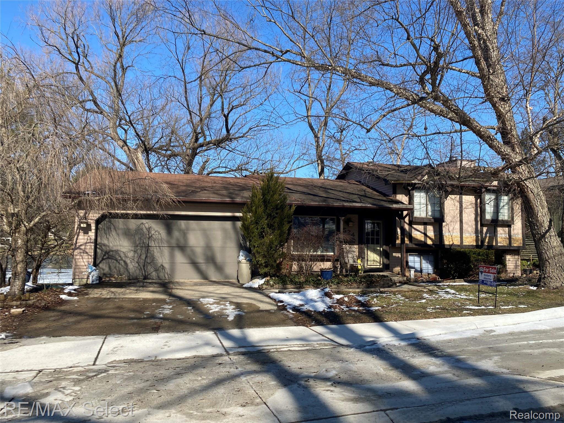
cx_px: 282
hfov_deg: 67.3
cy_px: 212
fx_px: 424
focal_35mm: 26
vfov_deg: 53.1
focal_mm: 4.25
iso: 32
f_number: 1.8
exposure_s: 1/2222
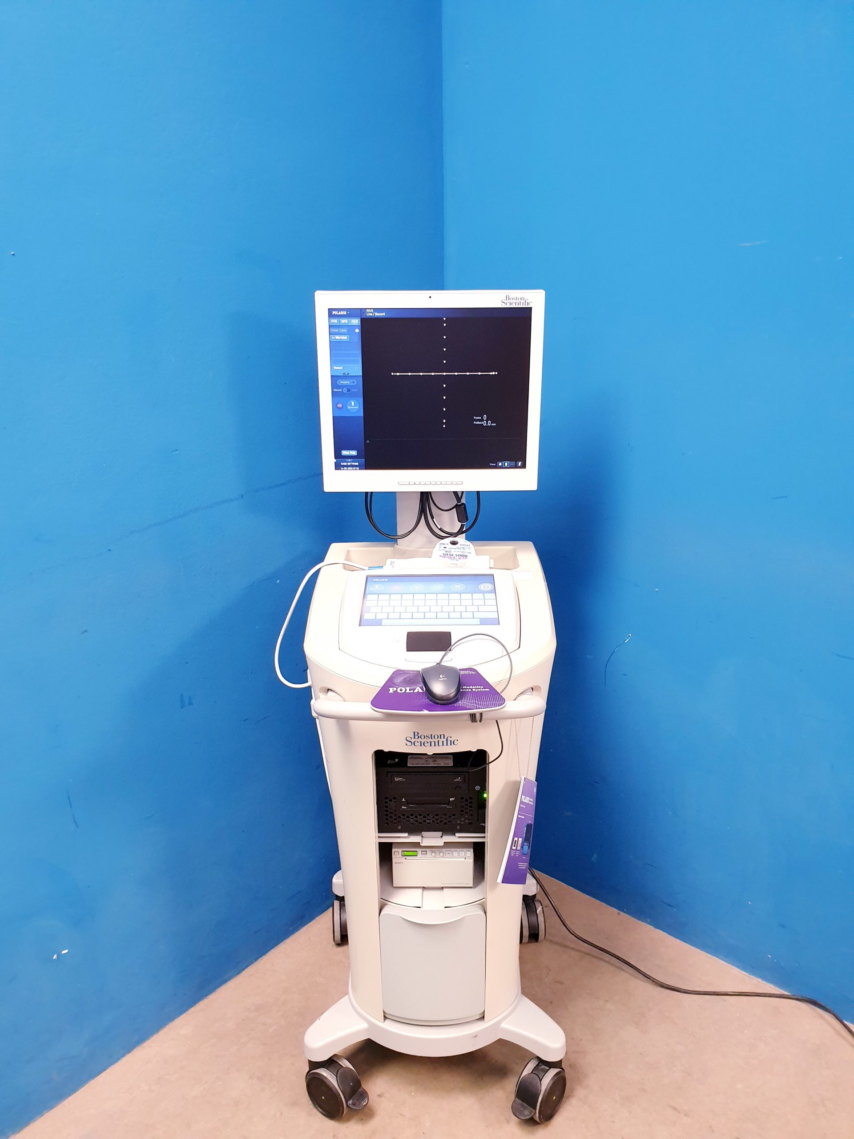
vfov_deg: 67.3
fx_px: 855
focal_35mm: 26
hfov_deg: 53.1
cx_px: 427
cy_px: 570
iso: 250
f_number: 2.4
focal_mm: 4.3
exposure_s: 1/33
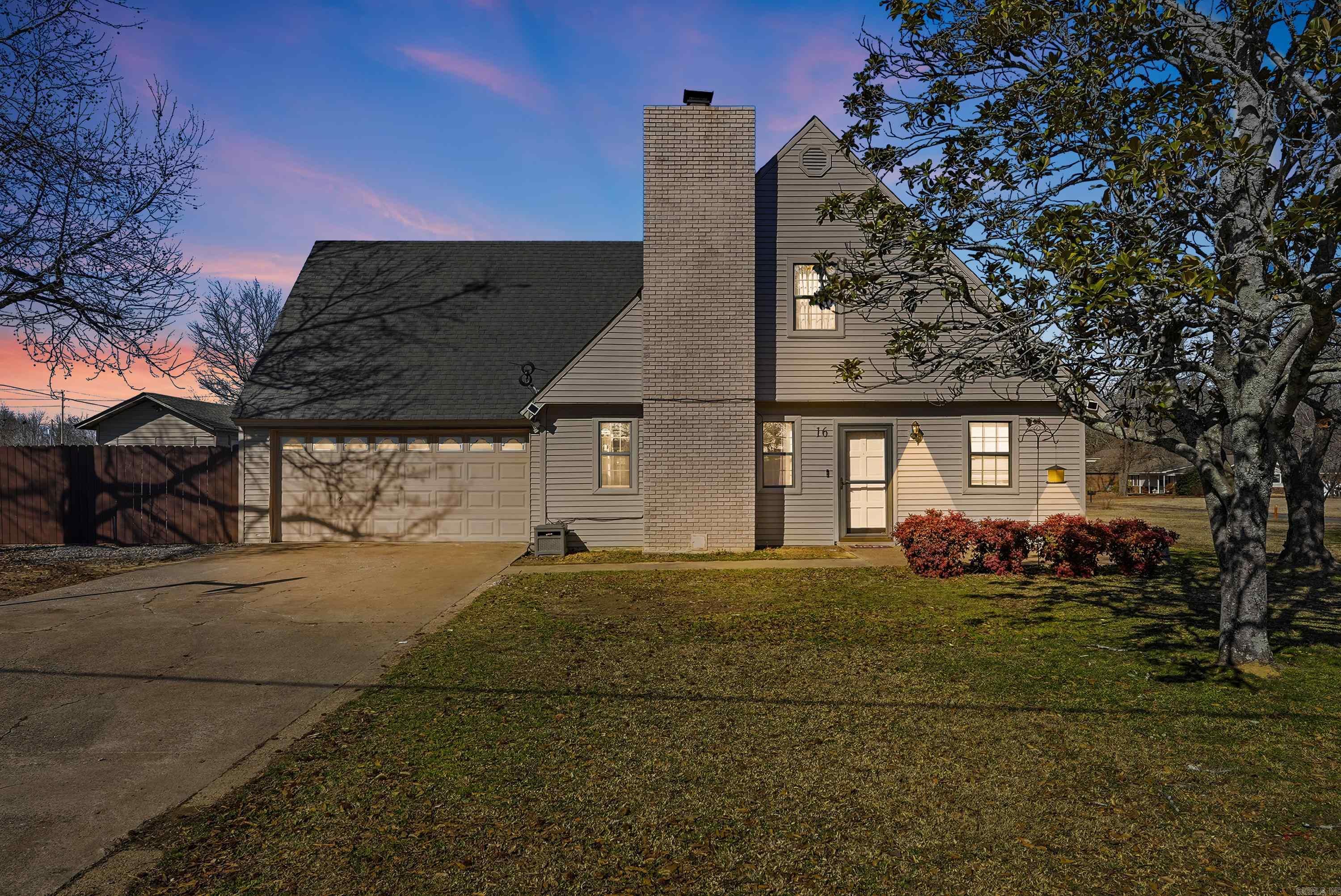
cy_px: 448
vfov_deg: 52.3
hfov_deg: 72.6
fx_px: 913
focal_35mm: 24
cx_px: 670
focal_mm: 24.5
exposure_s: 1/1600
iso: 250
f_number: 9
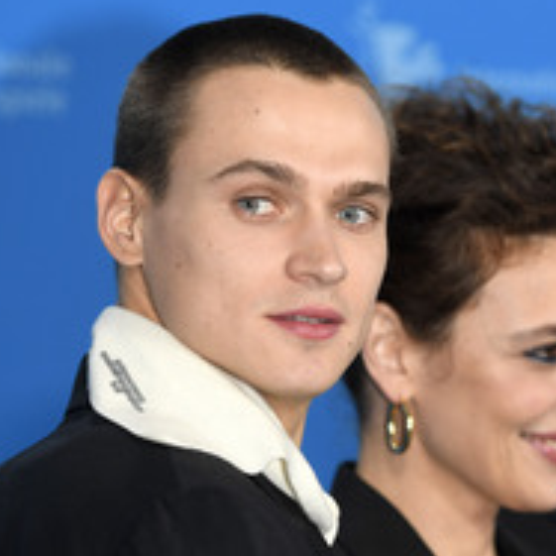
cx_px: 575
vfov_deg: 7.1
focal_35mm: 246
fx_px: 4470
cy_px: 431
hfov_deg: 7.1
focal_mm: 120
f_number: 4
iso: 640
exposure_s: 1/400
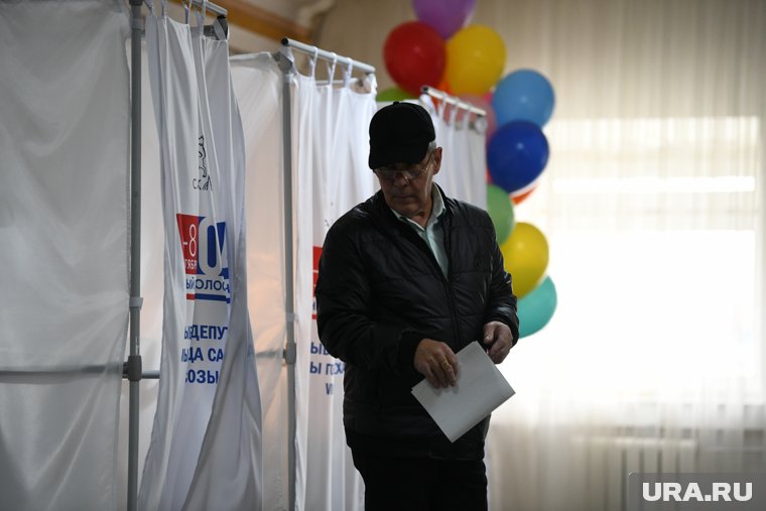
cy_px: 256
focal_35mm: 150
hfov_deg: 13.7
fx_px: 3192
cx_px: 383
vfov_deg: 9.2
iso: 1600
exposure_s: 1/320
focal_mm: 150
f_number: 2.8
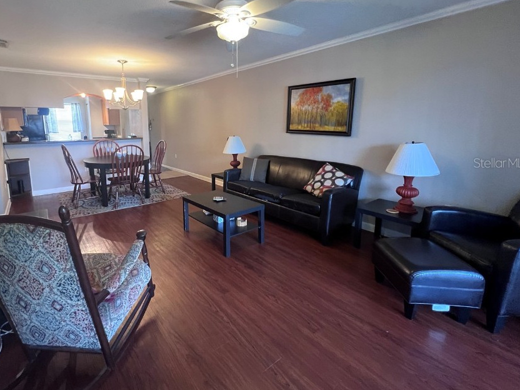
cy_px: 162
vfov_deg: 77.5
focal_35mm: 16
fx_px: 240
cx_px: 212
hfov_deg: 93.5
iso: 400
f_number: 1.8
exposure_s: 1/60
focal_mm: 1.57
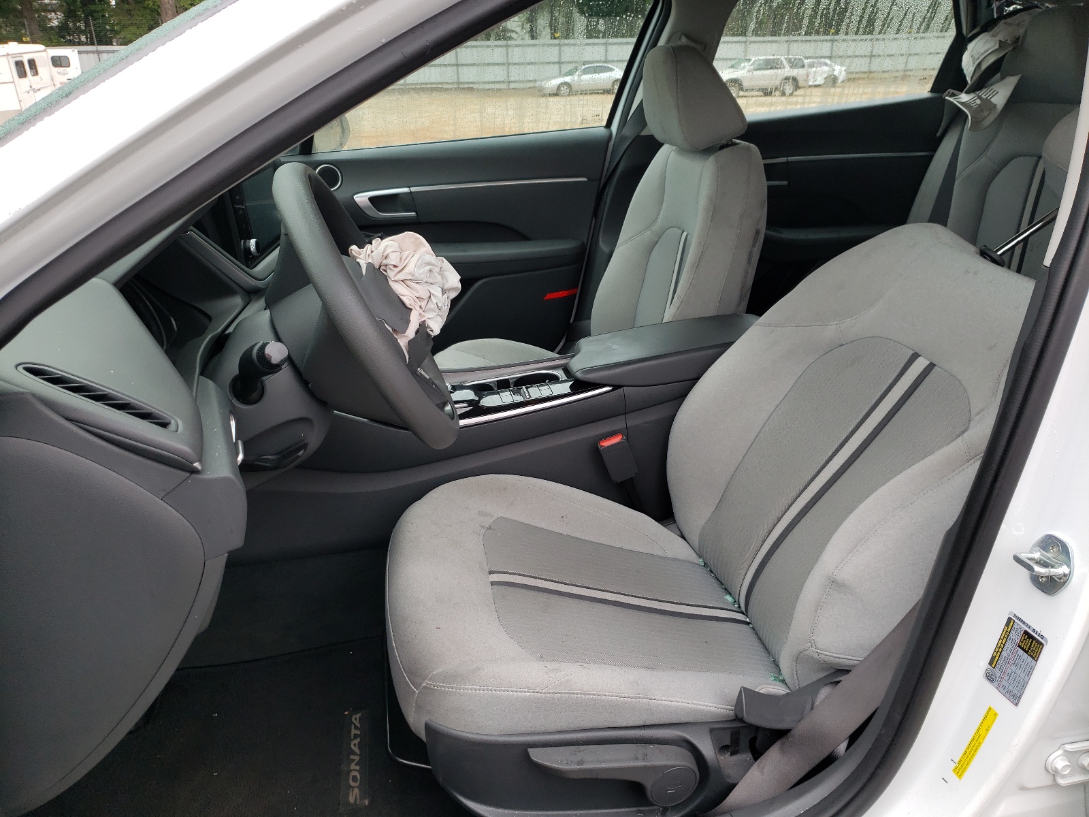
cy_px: 408
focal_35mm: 26
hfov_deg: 67.3
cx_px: 544
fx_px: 818
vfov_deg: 53.1
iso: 50
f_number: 1.5
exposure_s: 1/128
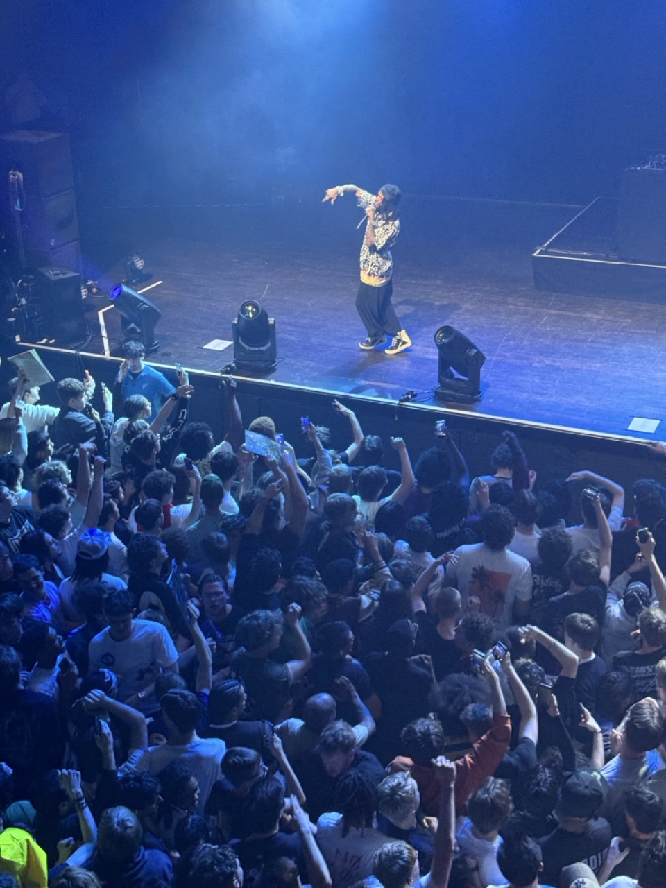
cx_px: 333
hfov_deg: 30.3
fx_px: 1231
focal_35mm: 48
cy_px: 444
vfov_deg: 39.7
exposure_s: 1/60
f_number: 1.78
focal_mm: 6.76
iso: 250
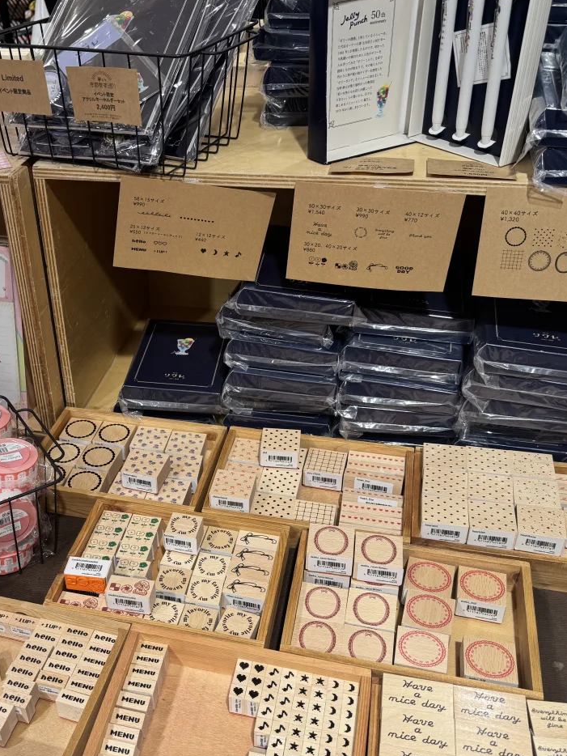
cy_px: 418
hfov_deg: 37.8
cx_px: 150
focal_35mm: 37
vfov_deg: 50.0
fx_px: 808
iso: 64
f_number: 1.78
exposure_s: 1/116
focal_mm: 6.76
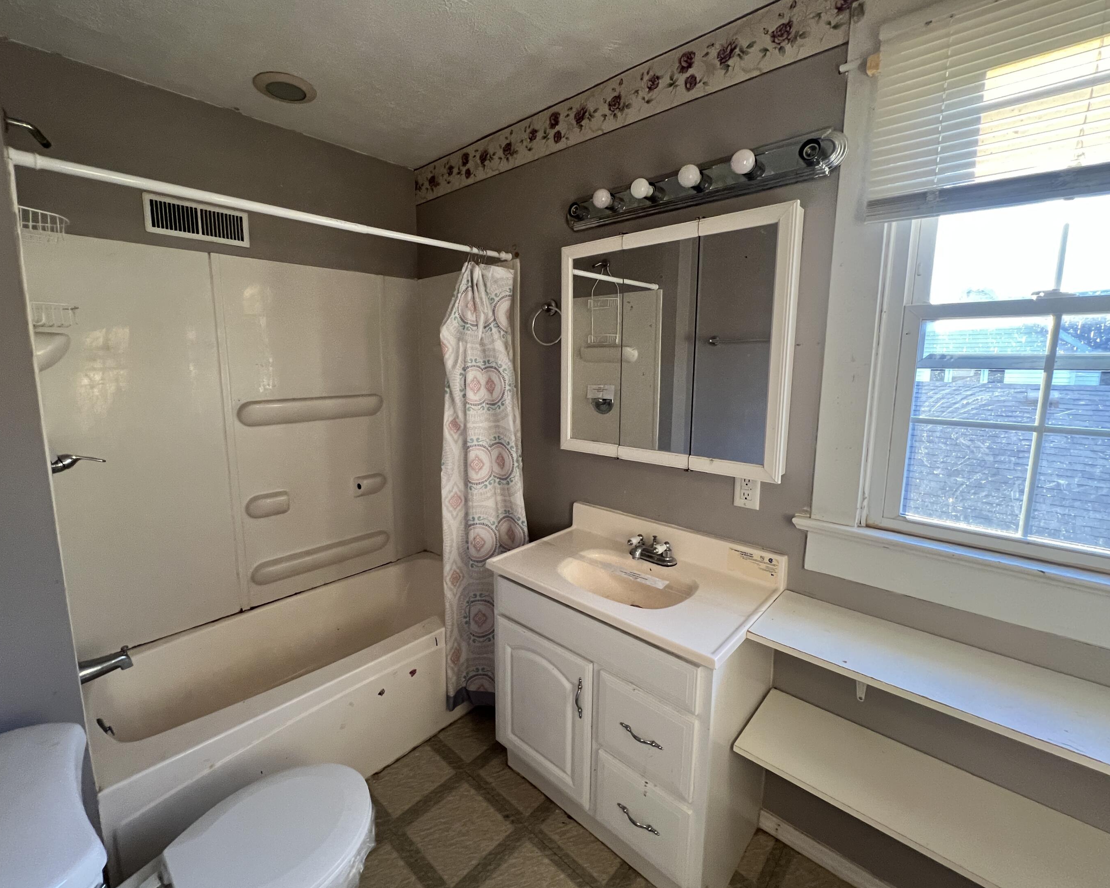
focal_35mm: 14
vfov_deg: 88.0
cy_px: 432
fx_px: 460
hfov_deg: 100.6
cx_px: 529
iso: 250
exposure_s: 1/60
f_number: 1.8
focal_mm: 1.57
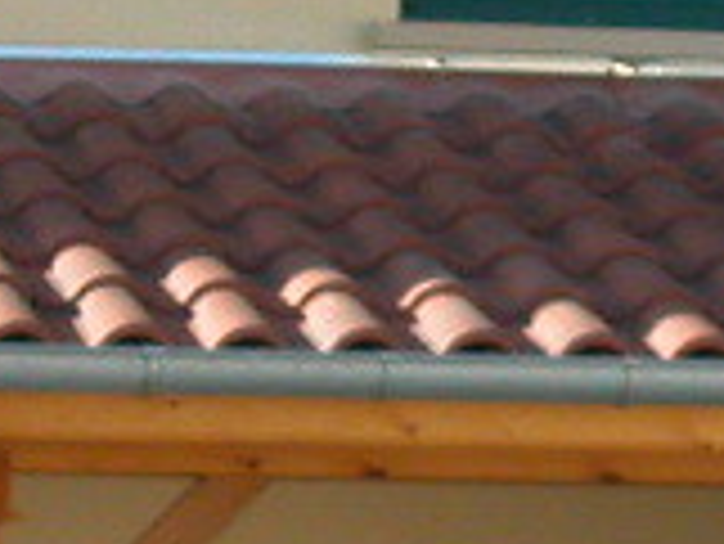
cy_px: 265
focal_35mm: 428
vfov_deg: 3.5
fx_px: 8958
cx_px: 652
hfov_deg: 4.6
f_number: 4.5
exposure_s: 1/331
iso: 100
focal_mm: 13.6
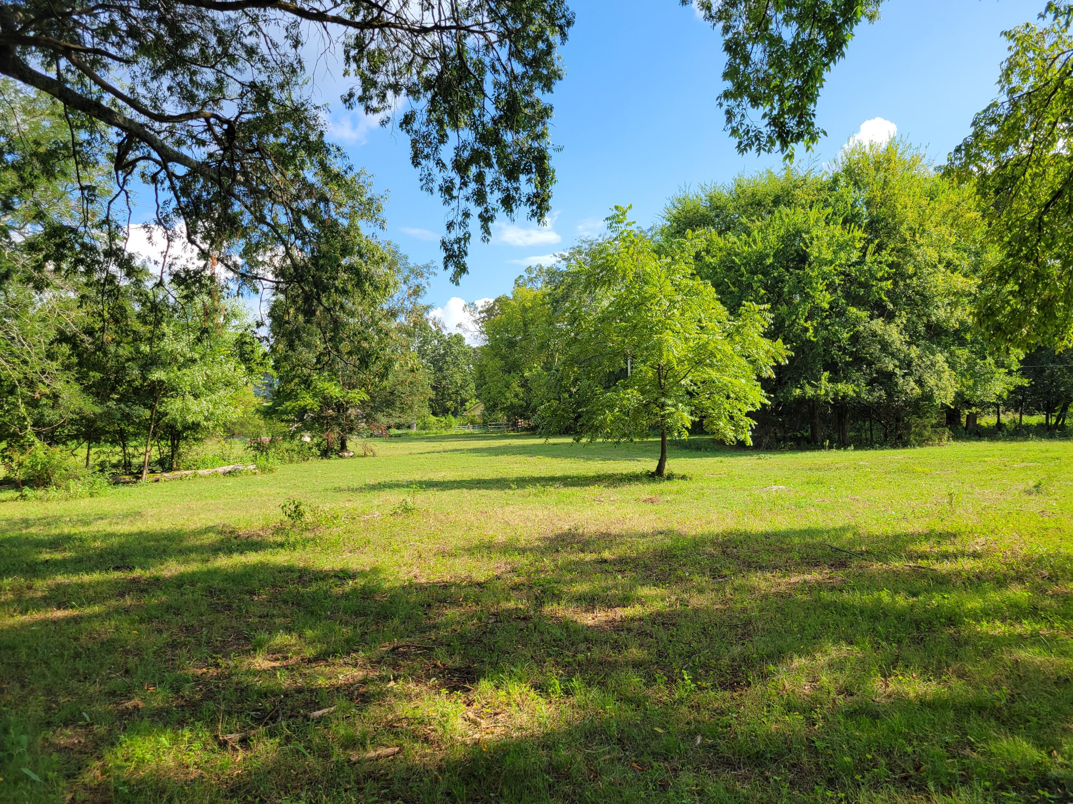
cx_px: 536
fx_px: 806
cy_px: 402
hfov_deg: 67.3
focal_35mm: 26
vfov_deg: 53.1
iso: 40
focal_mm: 5.4
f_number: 1.8
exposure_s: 1/1129
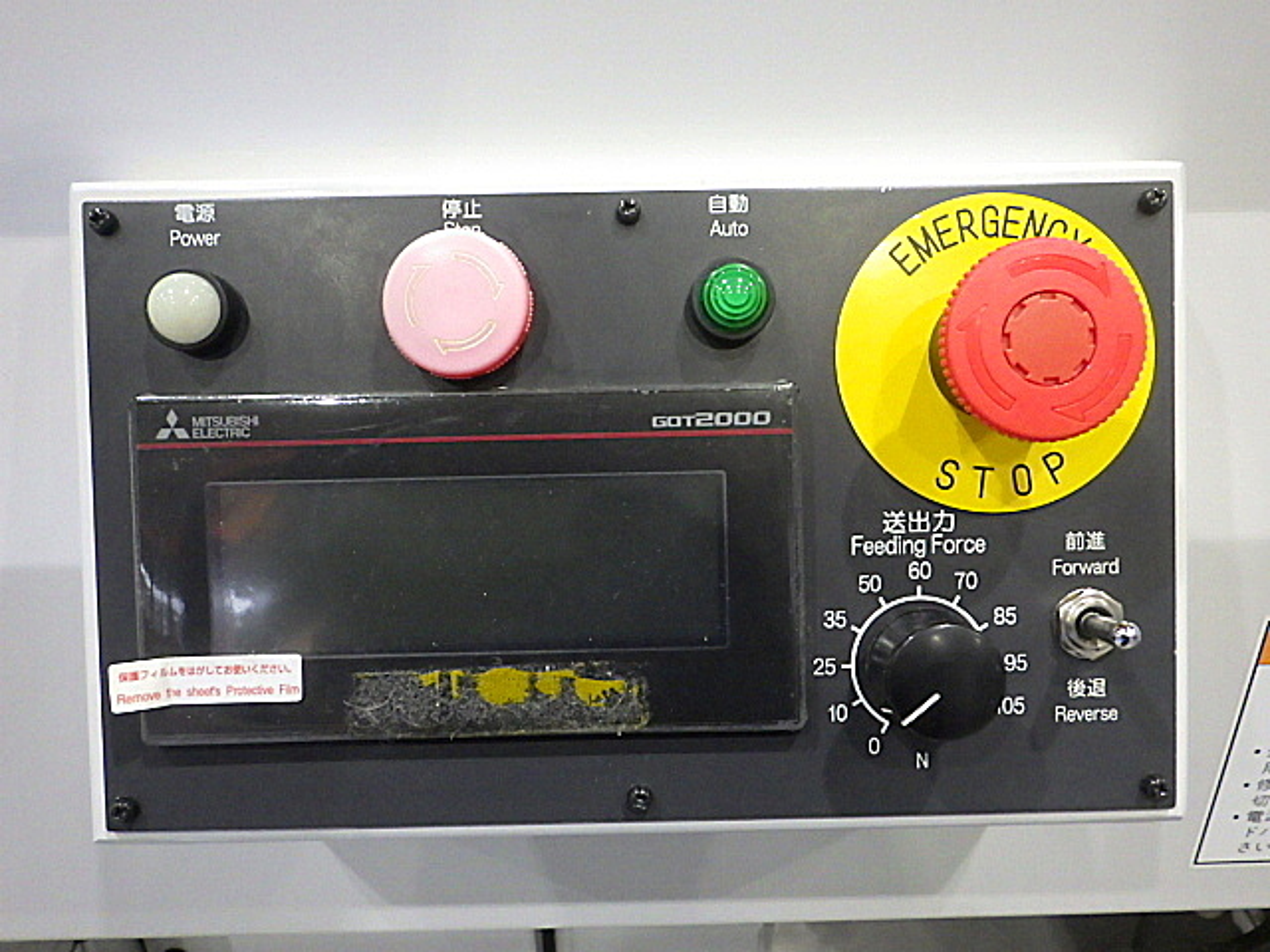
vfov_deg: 49.7
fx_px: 1027
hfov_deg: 63.4
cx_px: 635
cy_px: 476
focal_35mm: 28
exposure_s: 1/45
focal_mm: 5
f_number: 3.5
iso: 1600
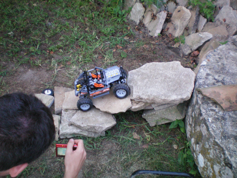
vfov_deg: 37.7
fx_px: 260
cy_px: 89
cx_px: 118
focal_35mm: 38
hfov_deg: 49.0
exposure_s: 1/60
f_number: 3.1
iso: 200
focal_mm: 6.3
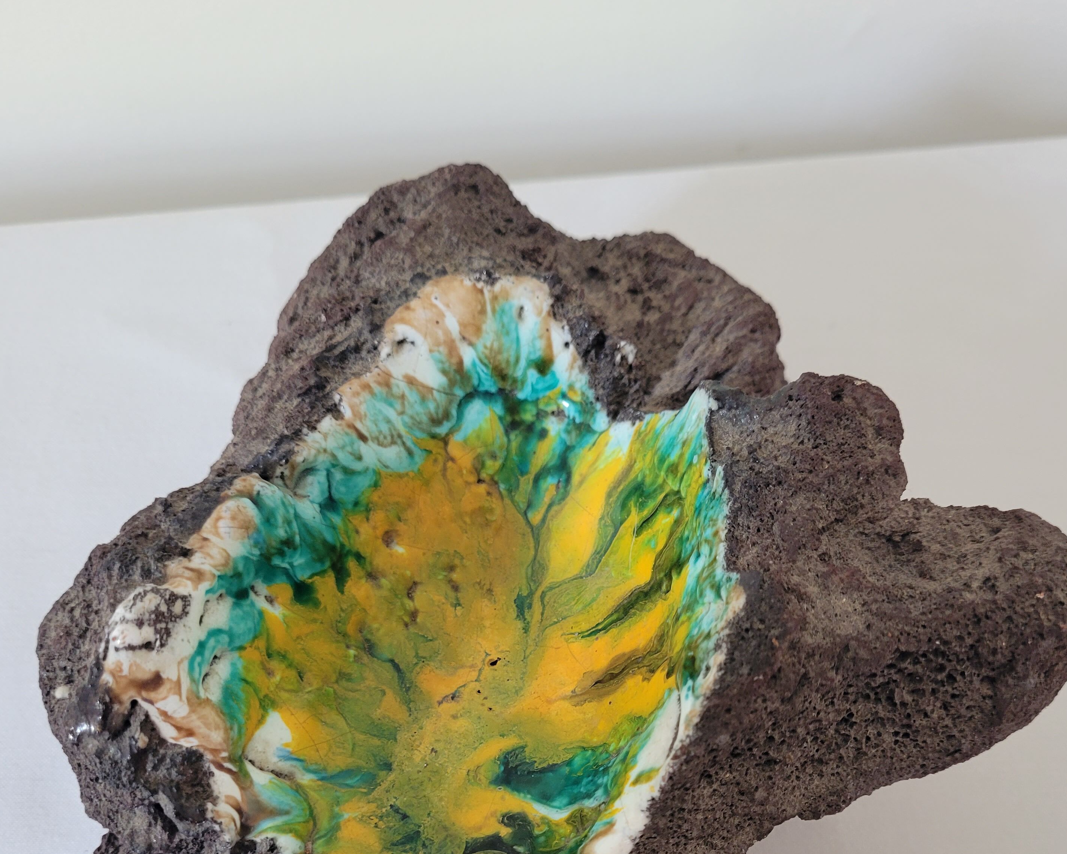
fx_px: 1137
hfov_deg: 50.3
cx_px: 552
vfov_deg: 39.9
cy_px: 654
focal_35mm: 36
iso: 160
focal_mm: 5.4
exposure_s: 1/50
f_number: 1.8
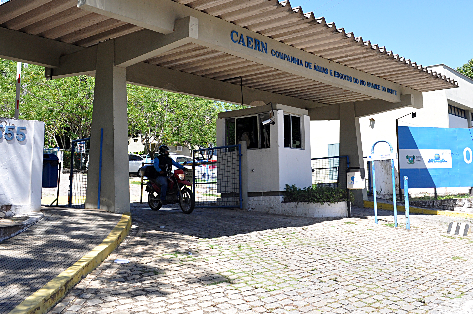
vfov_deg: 34.7
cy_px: 107
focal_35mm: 38
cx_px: 295
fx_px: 499
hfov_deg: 50.2
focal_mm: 18
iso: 400
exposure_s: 1/320
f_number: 9
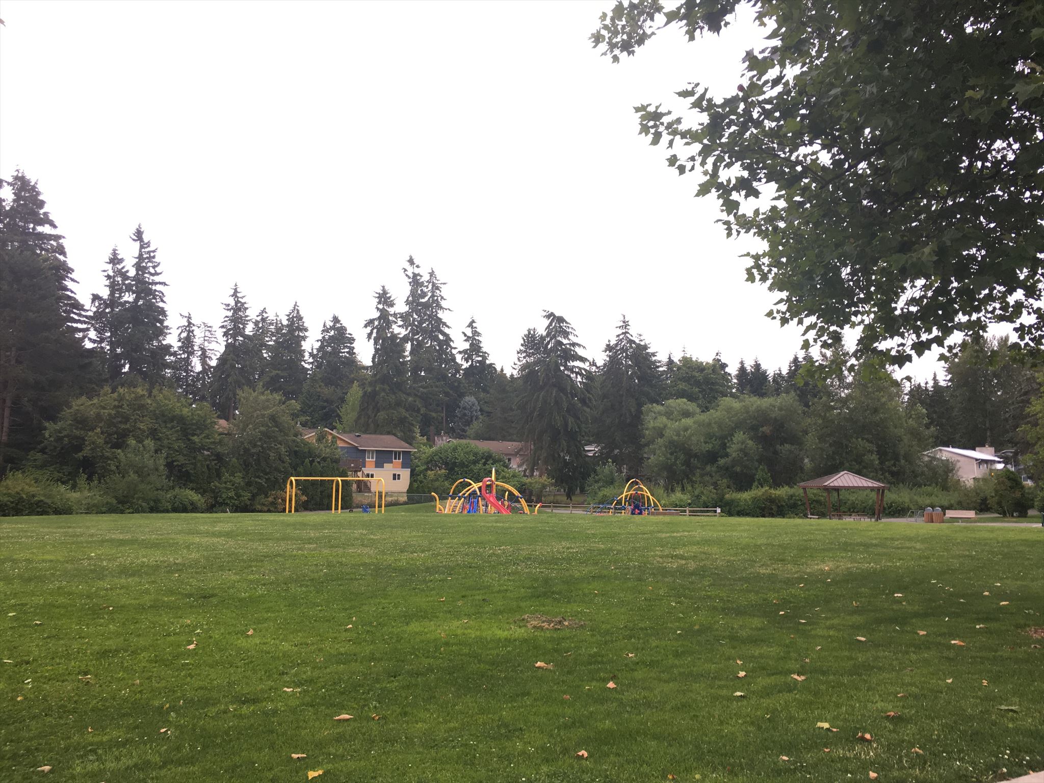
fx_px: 875
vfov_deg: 48.2
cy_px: 392
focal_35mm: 29
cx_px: 522
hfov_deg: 61.7
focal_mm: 4.15
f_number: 2.2
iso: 25
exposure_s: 1/60
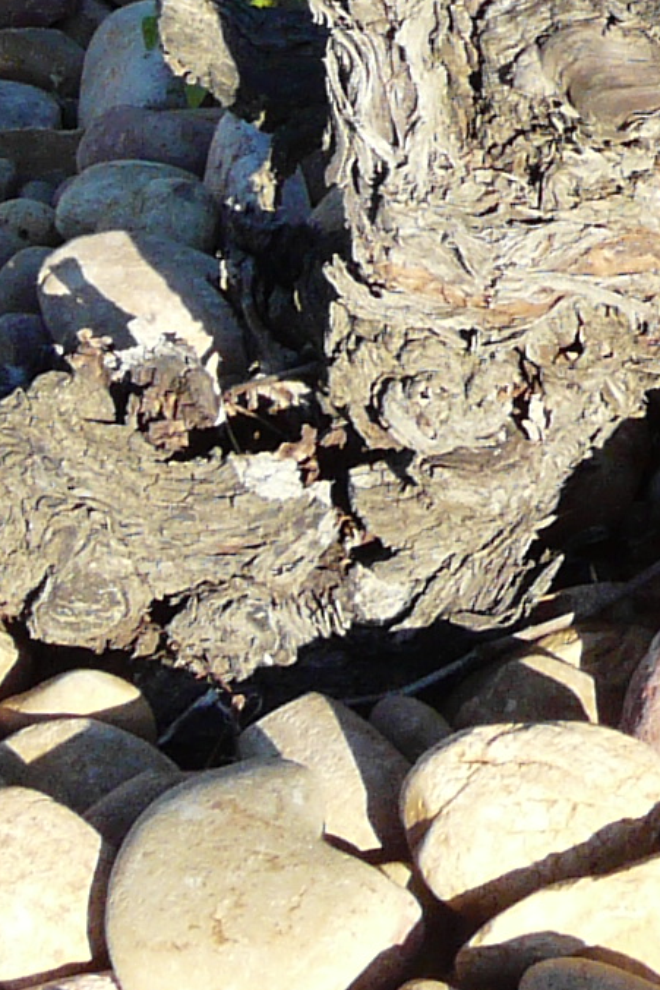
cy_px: -406
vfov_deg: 7.9
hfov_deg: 5.2
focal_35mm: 256
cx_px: 1598
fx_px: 7036
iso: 100
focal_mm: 8.3
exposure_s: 1/250
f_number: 4.5
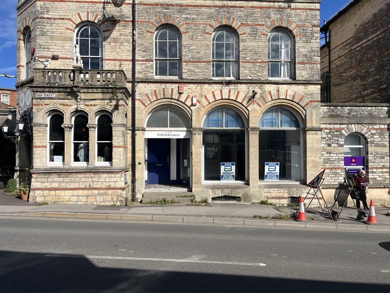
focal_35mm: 26
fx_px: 293
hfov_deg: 67.3
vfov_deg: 53.1
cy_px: 146
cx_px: 195
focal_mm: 5.7
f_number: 1.5
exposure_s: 1/5882
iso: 50
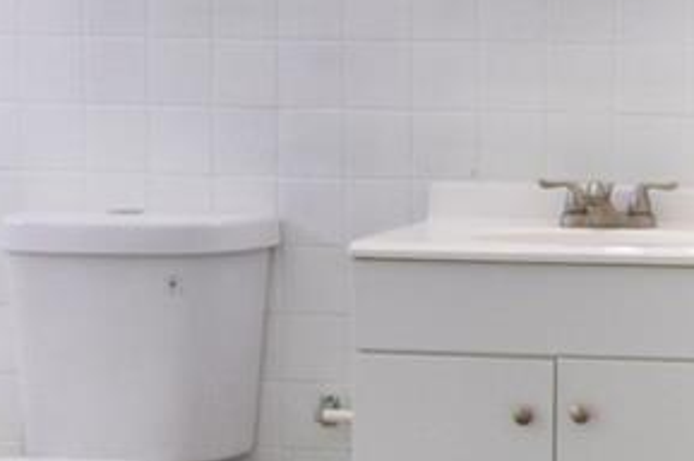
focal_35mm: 133
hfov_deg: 14.8
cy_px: 204
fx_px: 2561
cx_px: 893
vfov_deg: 10.3
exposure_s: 1/160
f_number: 4
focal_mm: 16
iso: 800
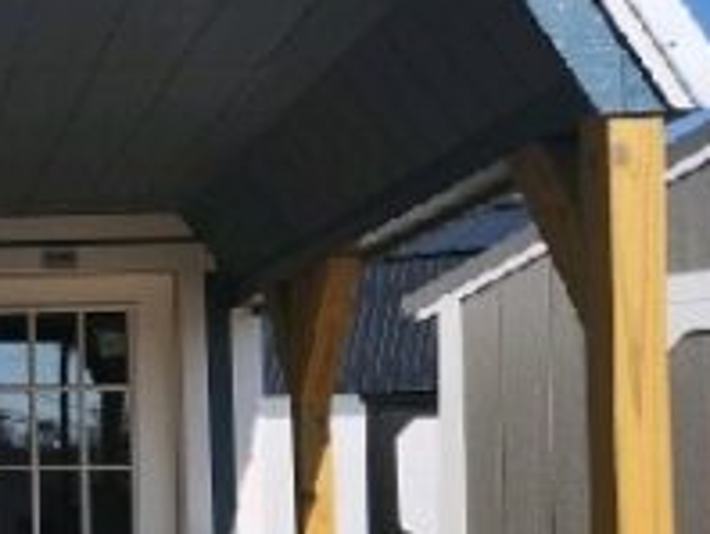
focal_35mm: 89
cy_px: 394
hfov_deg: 19.6
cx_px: -305
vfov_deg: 16.6
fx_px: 1828
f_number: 1.8
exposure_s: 1/2500
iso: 20
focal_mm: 5.4
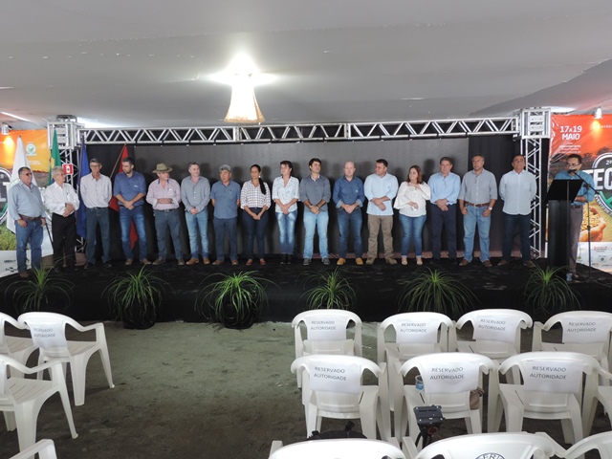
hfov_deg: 60.0
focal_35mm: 30
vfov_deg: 46.8
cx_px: 306
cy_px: 230
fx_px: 530
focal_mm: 5.3
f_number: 3.1
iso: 400
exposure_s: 1/10
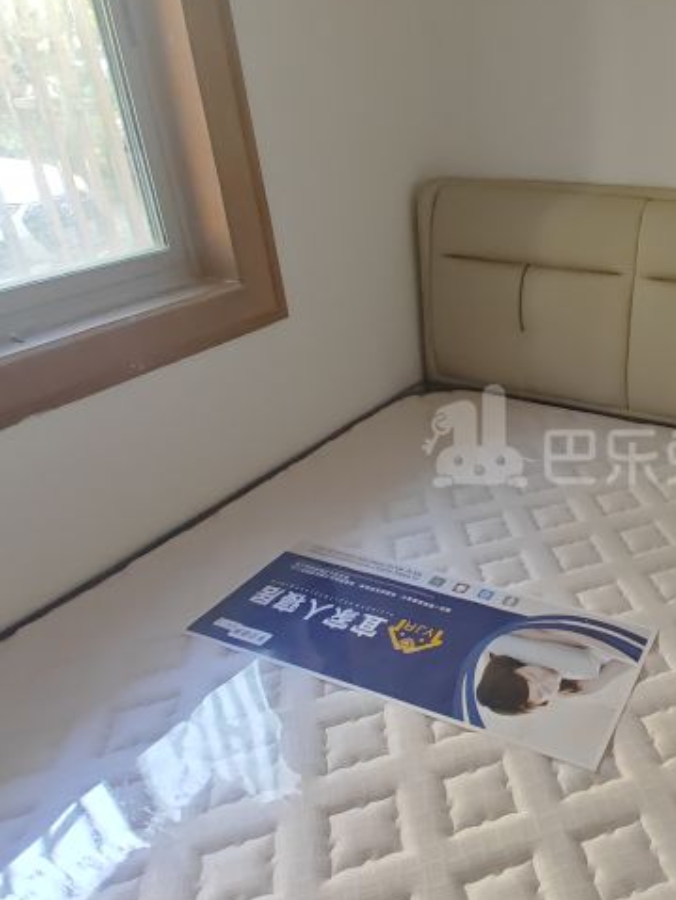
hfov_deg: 45.0
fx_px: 754
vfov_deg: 61.6
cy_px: 438
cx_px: 572
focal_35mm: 29
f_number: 2
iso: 320
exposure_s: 1/50
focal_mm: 1.82
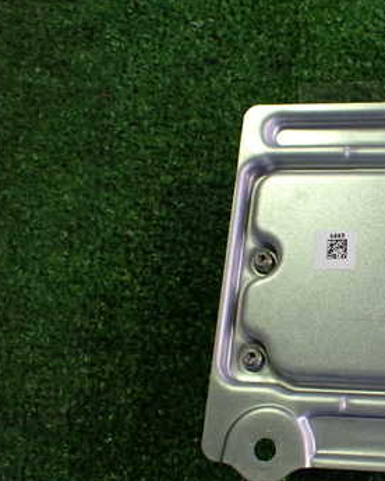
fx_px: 726
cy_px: 277
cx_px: 400
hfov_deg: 27.7
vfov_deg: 36.6
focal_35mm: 51
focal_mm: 5.4
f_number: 2.3
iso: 400
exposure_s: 1/125
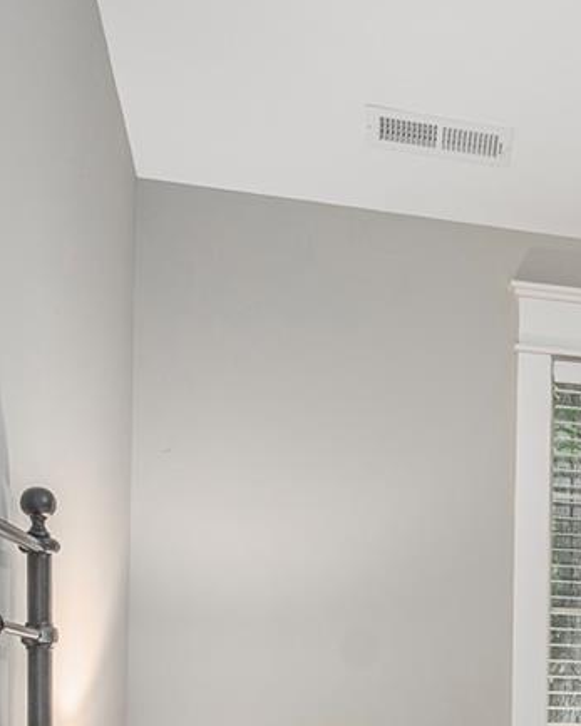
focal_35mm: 62
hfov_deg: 19.6
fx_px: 1333
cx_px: 988
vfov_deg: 28.6
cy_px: 721
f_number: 7.1
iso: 320
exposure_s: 1/60
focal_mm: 14
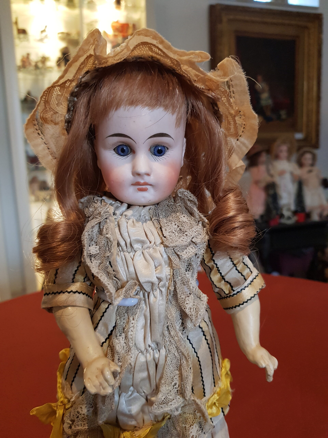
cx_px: 164
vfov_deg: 67.3
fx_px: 328
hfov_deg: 53.1
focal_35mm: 26
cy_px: 219
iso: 200
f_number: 1.7
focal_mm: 4.2
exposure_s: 1/50
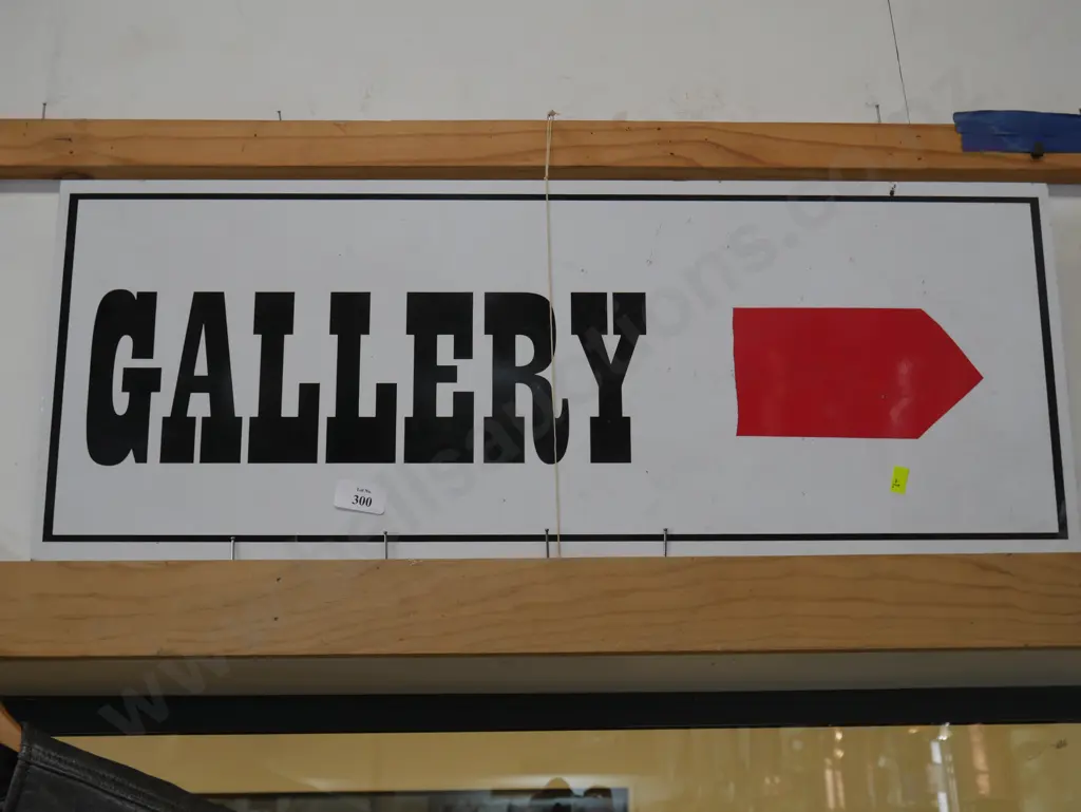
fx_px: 1062
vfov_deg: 41.8
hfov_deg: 53.9
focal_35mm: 34
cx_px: 540
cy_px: 406
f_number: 4.5
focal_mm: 17
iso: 320
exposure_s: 1/60
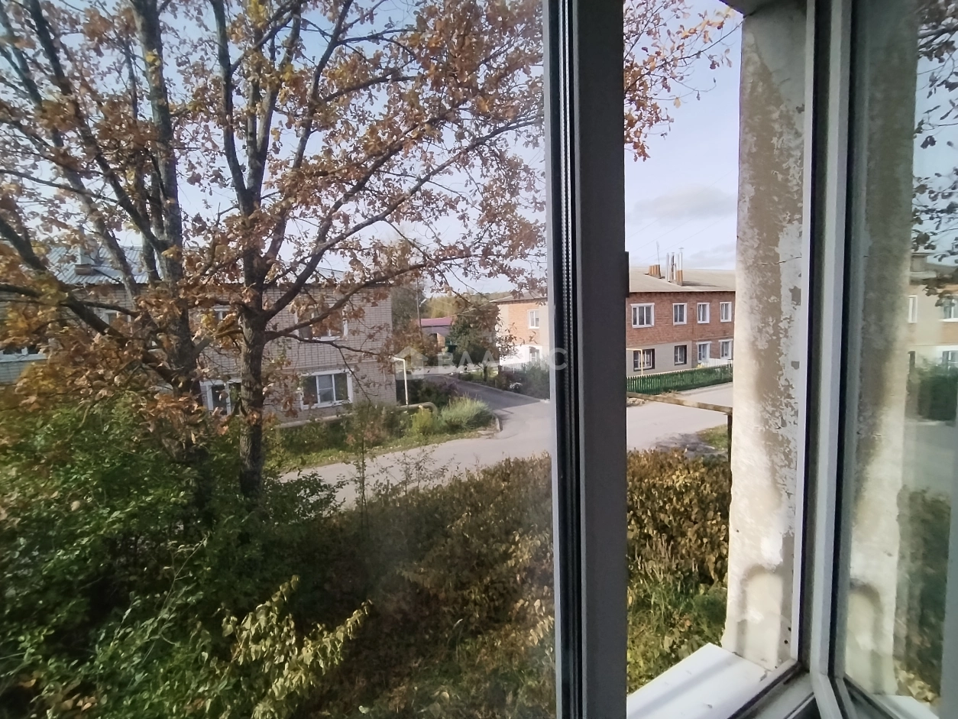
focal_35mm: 17
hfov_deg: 91.0
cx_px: 479
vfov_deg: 74.7
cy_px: 360
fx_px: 471
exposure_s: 1/2182
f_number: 2.2
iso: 100
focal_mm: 1.42
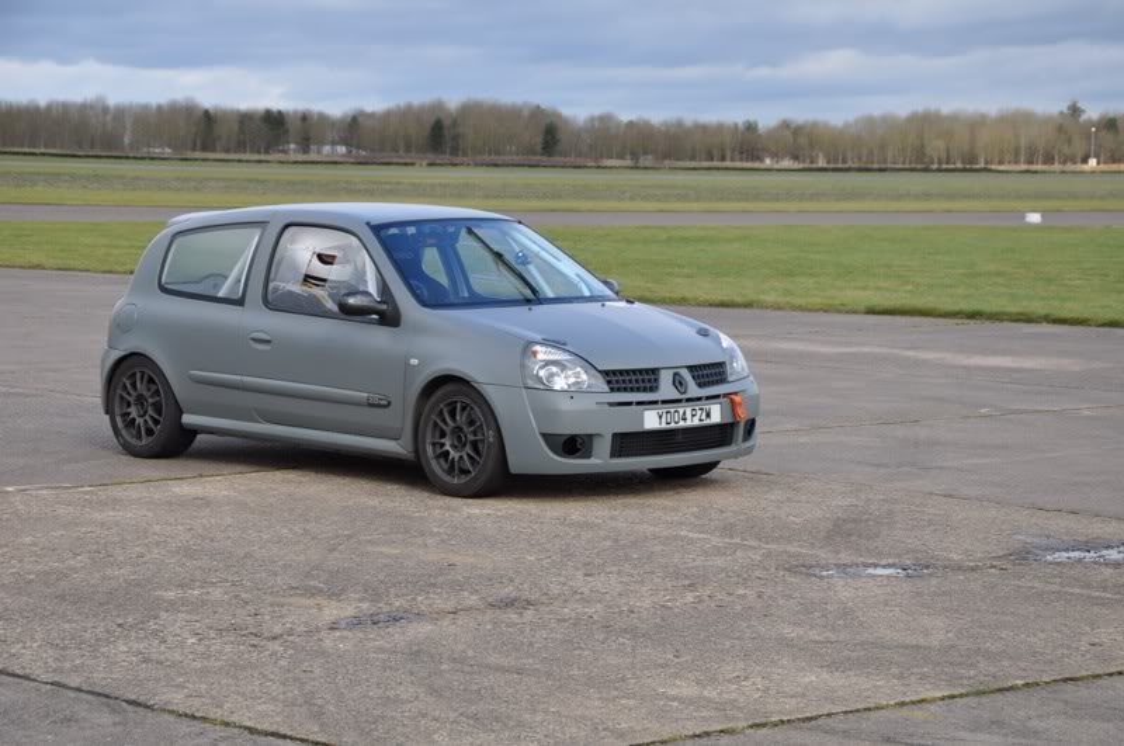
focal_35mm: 93
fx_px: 2900
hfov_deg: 21.9
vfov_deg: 14.7
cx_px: 562
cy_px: 373
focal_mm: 62
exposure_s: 1/250
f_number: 8
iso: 200
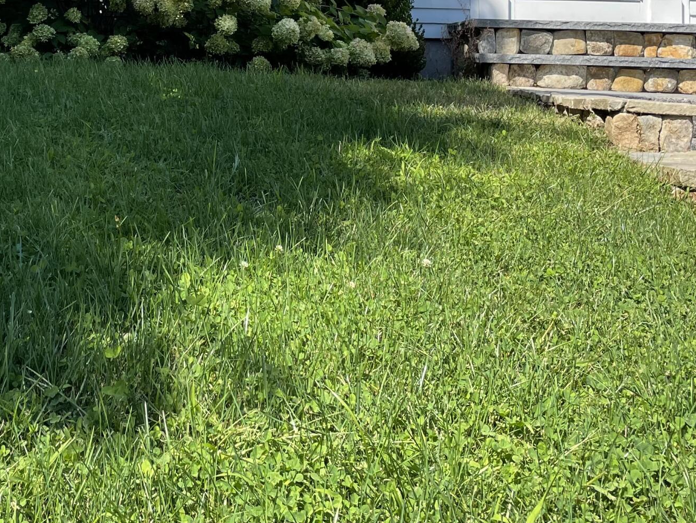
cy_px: -24
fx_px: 1186
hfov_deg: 32.0
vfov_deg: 23.6
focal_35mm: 59
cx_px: 163
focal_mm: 4.2
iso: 32
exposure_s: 1/1435
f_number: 1.6
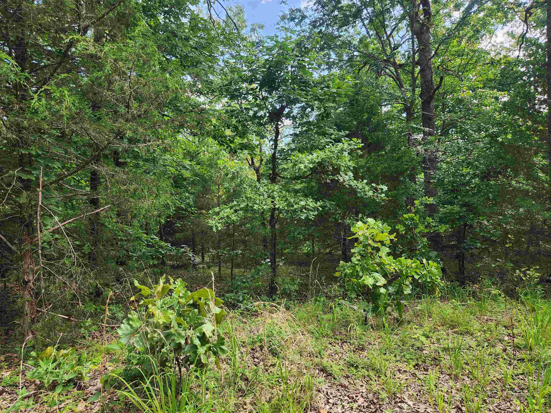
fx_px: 366
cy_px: 206
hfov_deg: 73.9
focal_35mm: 23
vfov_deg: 58.9
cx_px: 276
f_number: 1.8
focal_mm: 5.4
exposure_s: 1/180
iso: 25
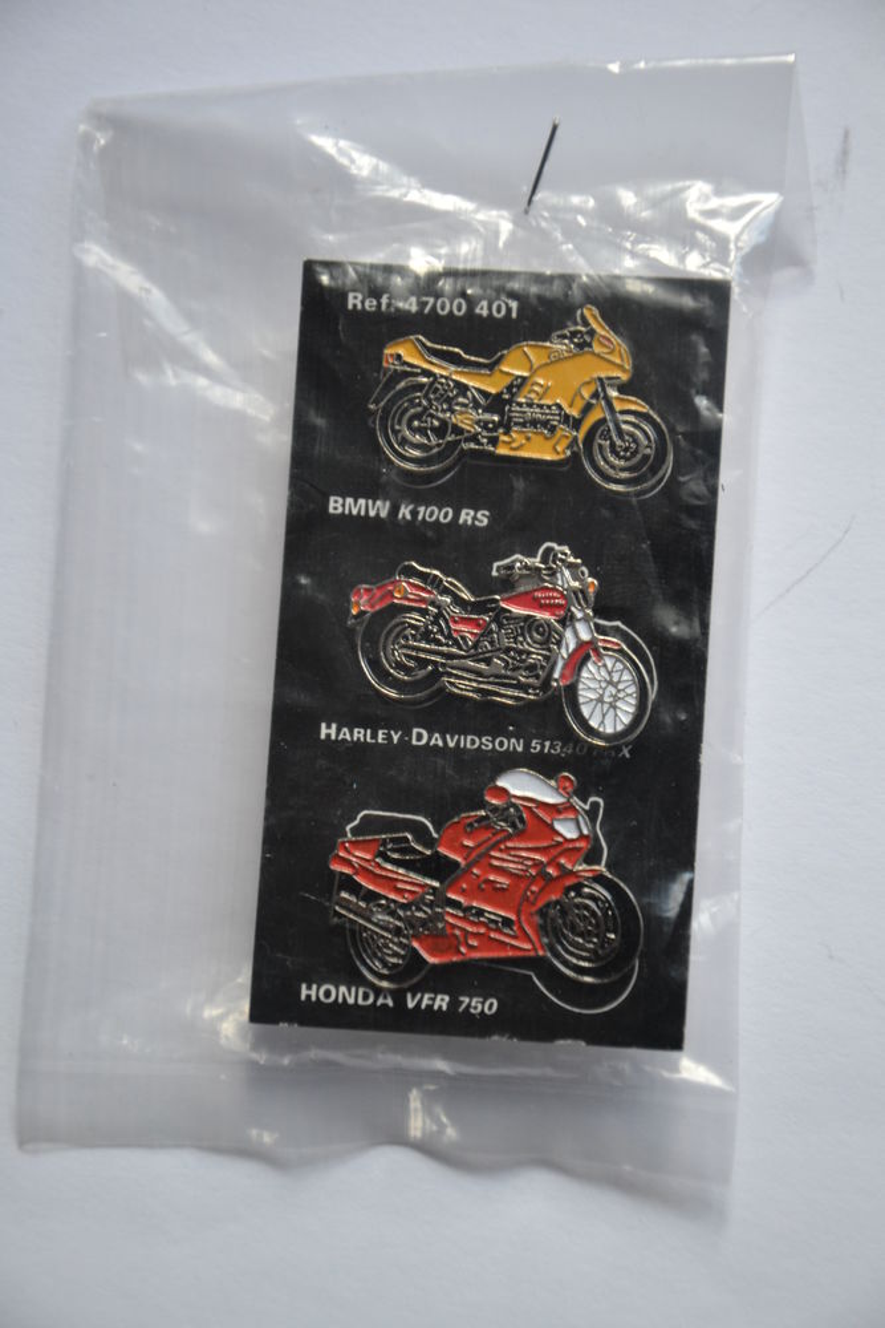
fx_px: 4700
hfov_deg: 10.8
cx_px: 442
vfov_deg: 16.1
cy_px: 664
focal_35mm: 128
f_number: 5.6
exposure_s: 1/60
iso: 560
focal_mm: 85
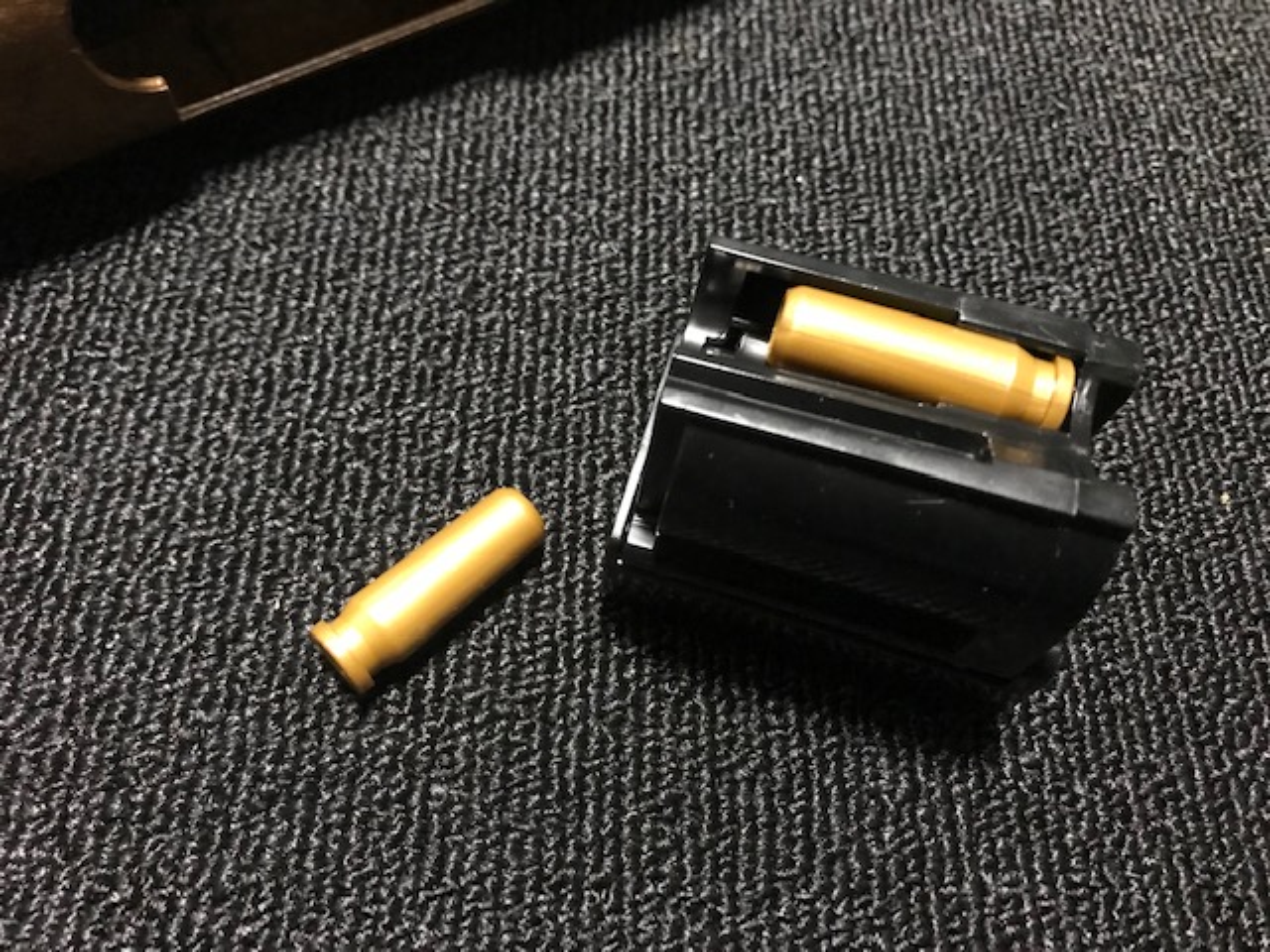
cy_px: 476
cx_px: 635
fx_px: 1027
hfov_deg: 63.4
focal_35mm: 28
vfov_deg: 49.7
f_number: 1.8
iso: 100
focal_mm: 3.99
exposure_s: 1/4
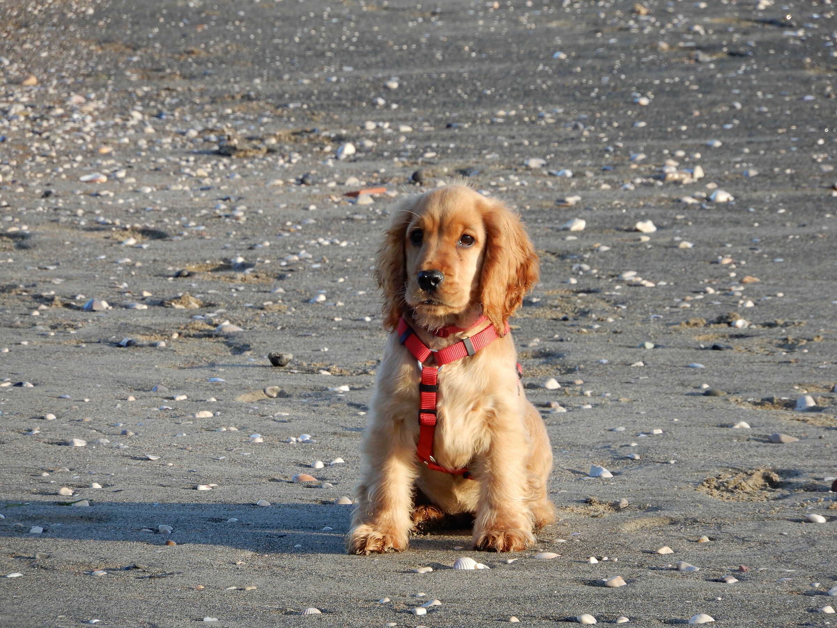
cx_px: 418
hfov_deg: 5.0
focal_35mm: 400
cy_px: 314
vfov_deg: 3.7
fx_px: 9672
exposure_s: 1/125
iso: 110
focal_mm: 71.4
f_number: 6.3
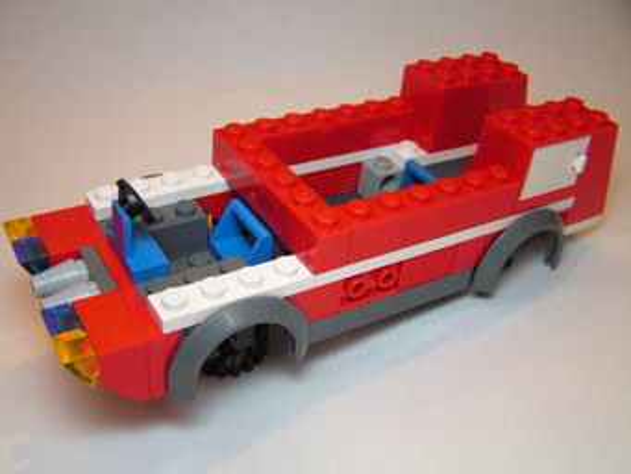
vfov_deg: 37.7
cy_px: 237
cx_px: 316
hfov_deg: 49.0
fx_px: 693
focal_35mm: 38
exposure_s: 1/40
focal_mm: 6.3
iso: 200
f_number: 2.8
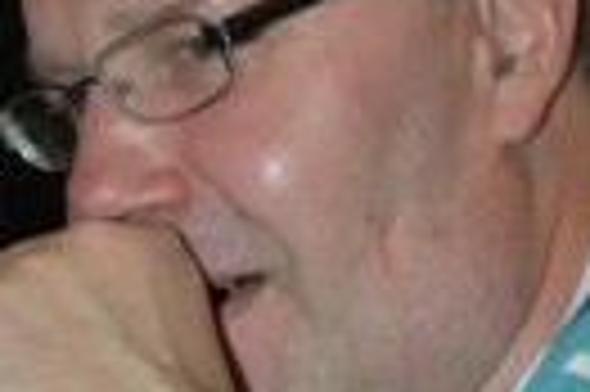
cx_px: 252
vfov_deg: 11.0
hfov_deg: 16.5
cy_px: 311
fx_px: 2030
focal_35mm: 124
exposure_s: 1/60
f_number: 5
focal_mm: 18
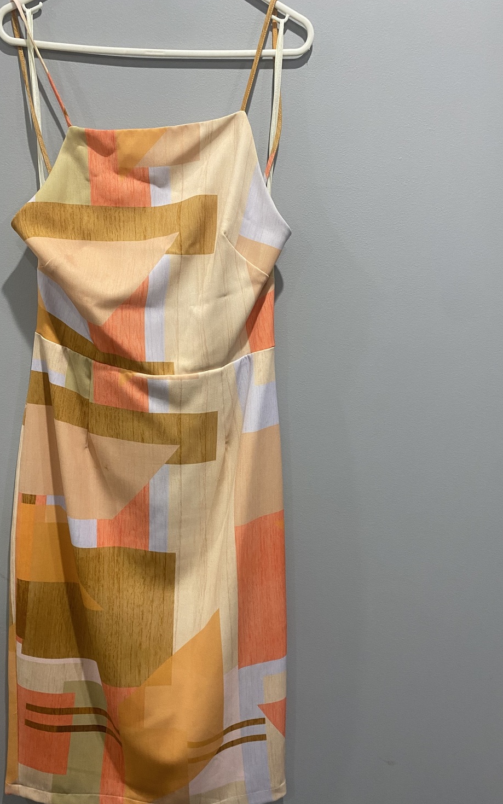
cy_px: 424
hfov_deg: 41.7
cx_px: 215
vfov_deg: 62.8
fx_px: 658
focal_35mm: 30
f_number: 1.8
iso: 125
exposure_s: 1/50
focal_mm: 4.25
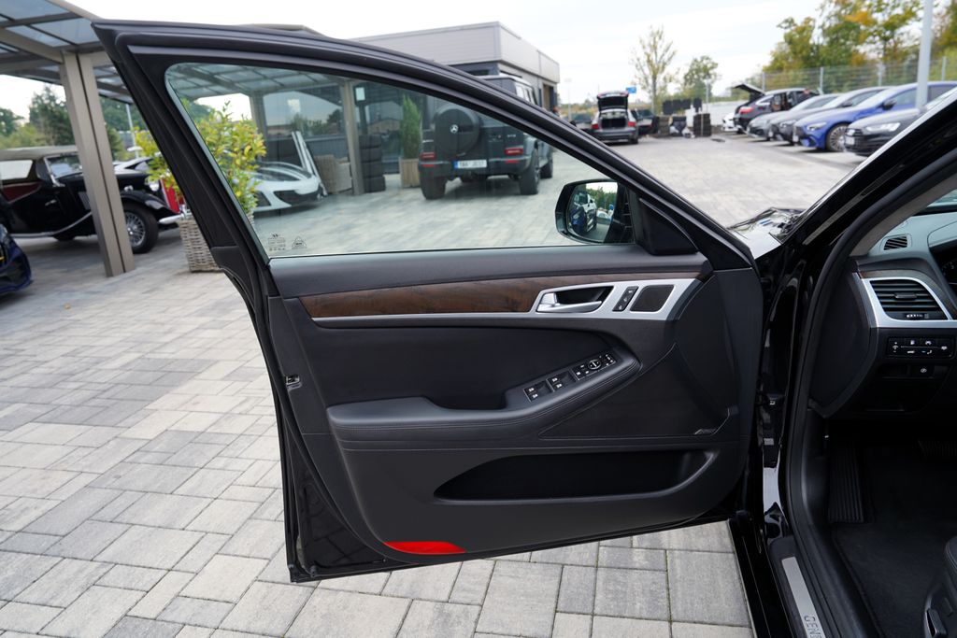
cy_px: 319
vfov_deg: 53.1
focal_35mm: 24
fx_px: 638
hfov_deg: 73.7
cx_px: 478
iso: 100
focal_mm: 24
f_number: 4.5
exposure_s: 1/80
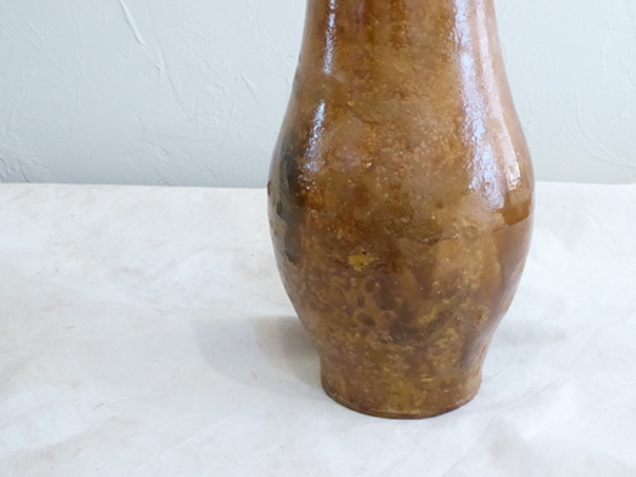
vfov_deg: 19.1
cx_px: 394
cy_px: 203
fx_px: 1415
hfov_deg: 25.3
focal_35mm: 77
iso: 800
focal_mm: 9.6
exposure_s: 1/40
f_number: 4.1
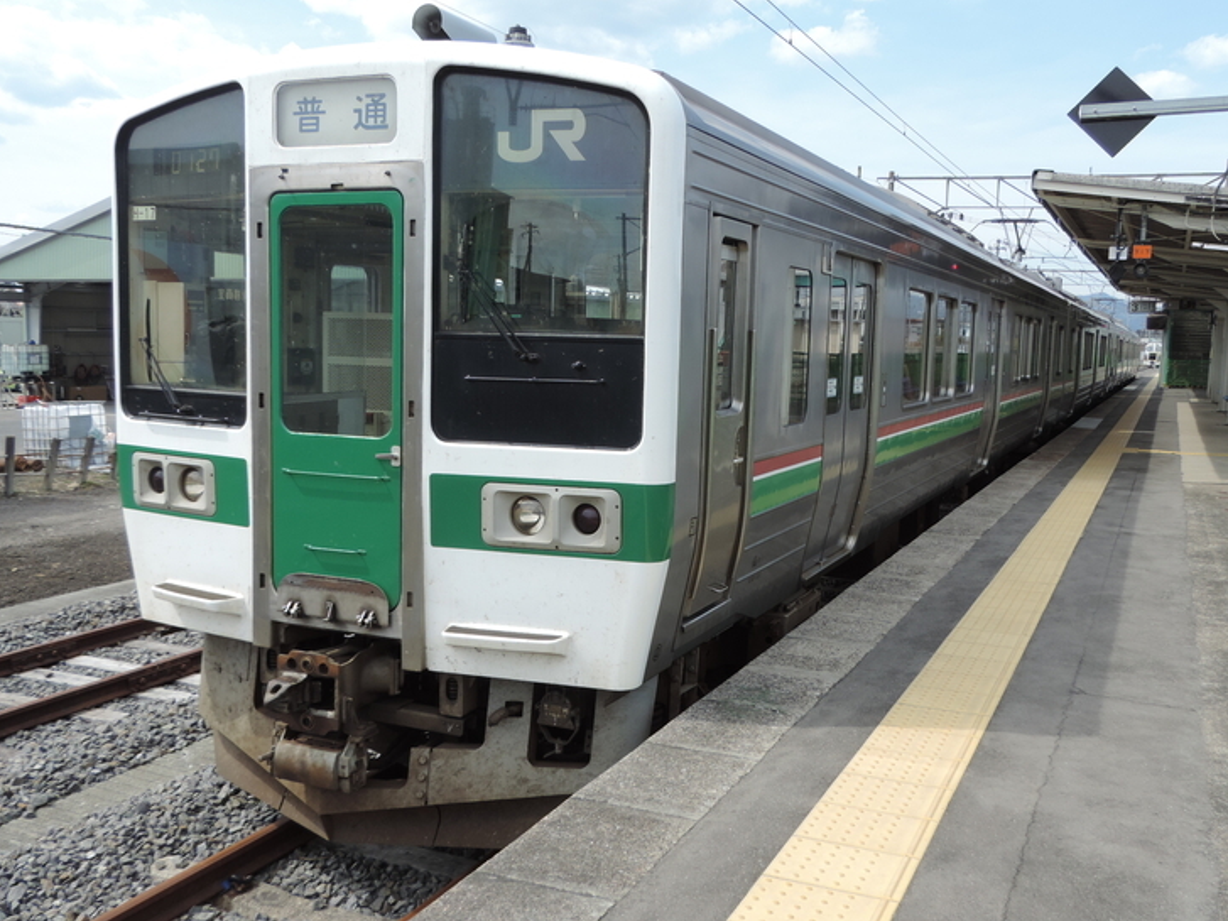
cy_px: 448
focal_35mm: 33
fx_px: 1170
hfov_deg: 55.3
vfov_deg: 42.9
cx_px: 650
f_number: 3.1
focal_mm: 5.3
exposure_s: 1/640
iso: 80
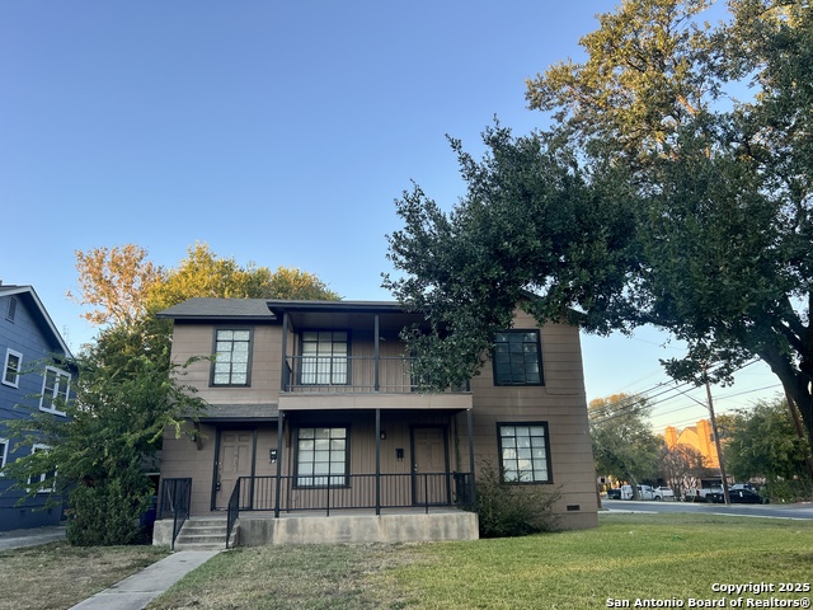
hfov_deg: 67.3
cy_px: 305
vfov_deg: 53.1
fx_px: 611
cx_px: 406
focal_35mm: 26
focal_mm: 5.7
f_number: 1.5
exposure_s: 1/555
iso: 50
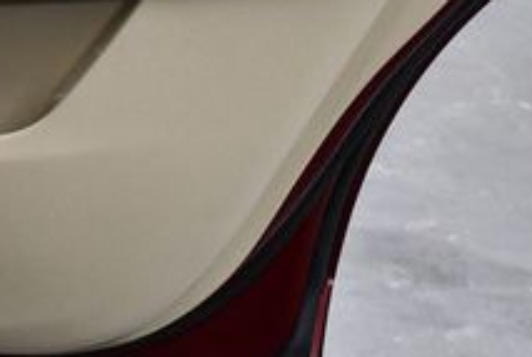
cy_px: -87
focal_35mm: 108
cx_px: 90
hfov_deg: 18.7
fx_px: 1599
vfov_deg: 12.4
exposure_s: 1/125
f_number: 3.5
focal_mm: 18
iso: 1600
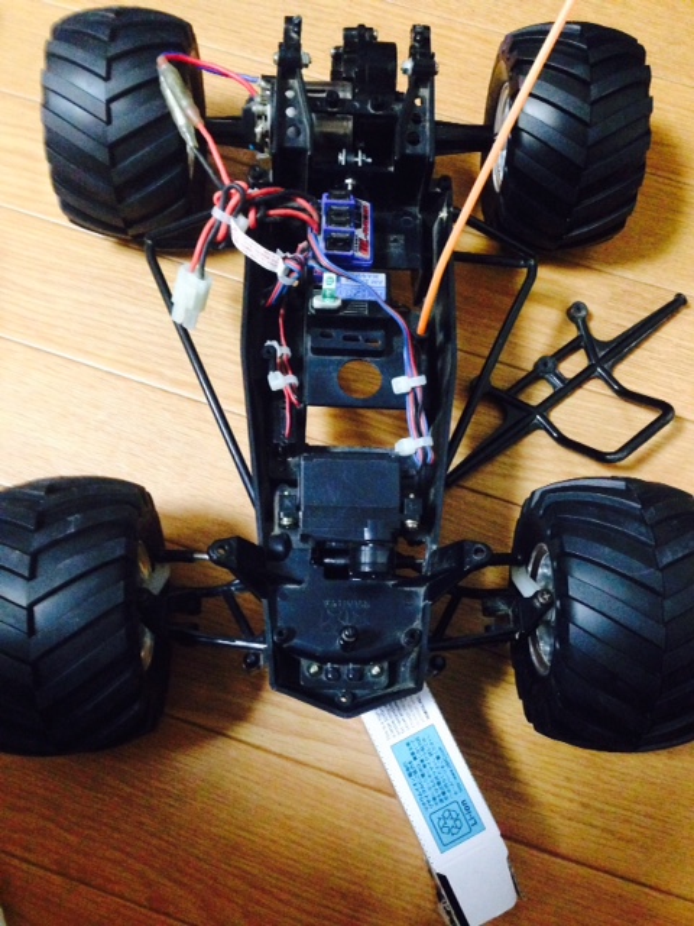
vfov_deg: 55.4
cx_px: 347
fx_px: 882
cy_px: 463
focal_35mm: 33
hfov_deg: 42.9
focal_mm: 4.12
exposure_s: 1/17
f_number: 2.4
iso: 640
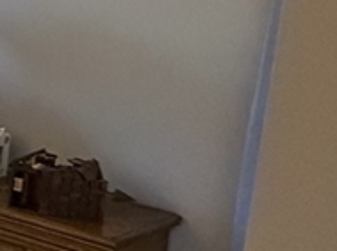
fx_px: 738
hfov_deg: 14.9
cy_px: 48
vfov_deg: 19.1
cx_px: -478
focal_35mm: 76
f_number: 2.2
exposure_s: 1/60
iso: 640
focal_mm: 2.22
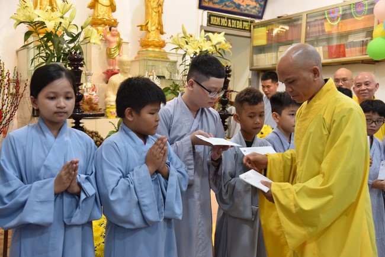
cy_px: 128
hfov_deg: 48.4
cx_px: 192
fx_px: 428
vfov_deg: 33.4
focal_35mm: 40
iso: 500
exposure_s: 1/60
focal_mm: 40
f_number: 4
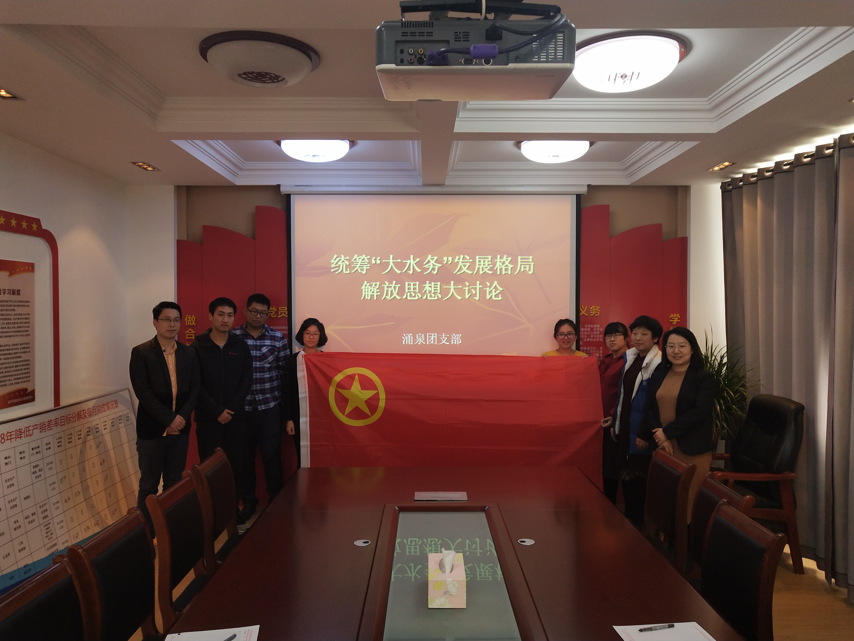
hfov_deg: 60.0
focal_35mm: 30
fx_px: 740
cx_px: 427
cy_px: 320
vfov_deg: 46.8
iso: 142
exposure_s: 1/50
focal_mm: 3.95
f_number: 1.8
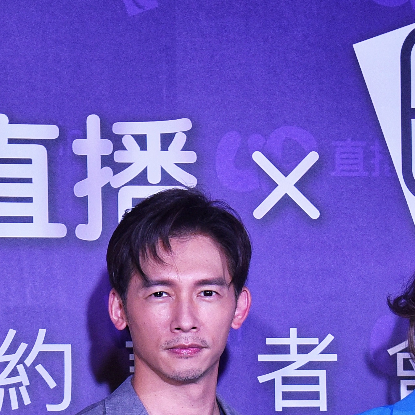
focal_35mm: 190
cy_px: 538
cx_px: 163
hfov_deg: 9.2
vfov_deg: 9.1
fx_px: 2577
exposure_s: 1/180
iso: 800
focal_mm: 50
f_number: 5.6
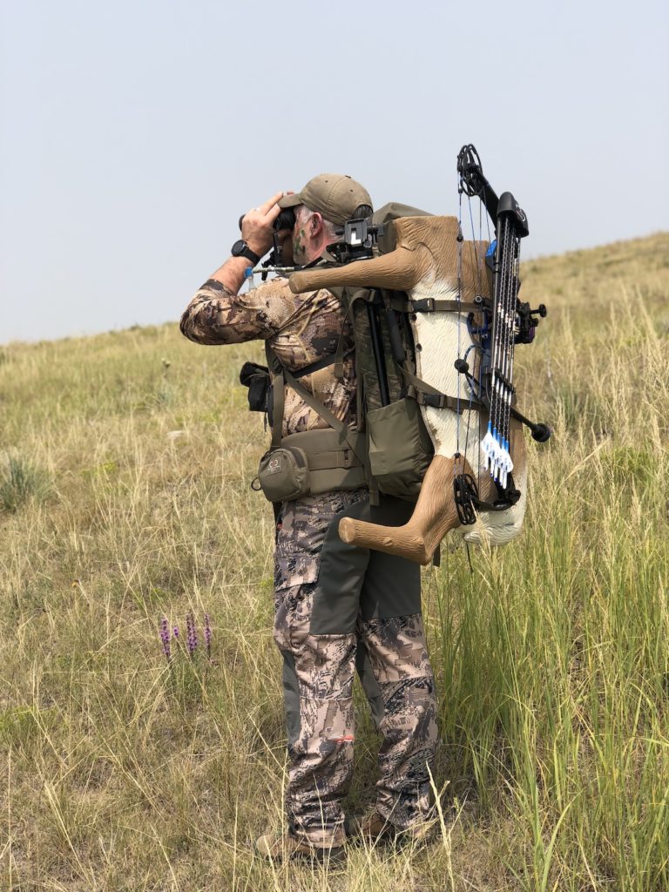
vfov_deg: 33.8
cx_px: 334
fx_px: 1469
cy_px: 446
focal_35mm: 57
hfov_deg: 25.7
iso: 20
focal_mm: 6.6
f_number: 2.8
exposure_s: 1/738
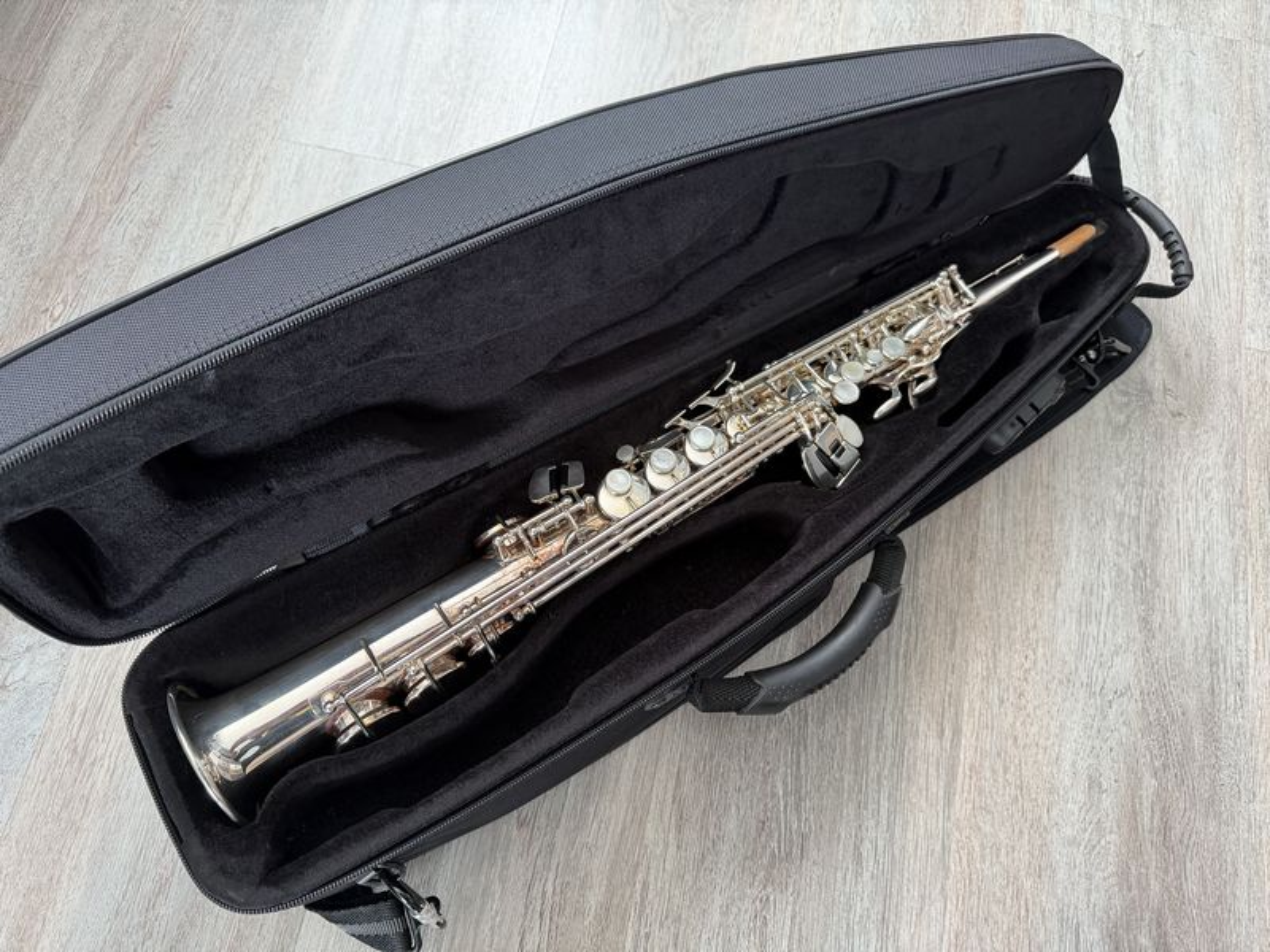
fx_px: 881
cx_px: 635
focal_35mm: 24
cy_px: 476
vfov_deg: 56.8
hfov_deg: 71.6
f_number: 1.78
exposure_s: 1/77
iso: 200
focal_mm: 6.76
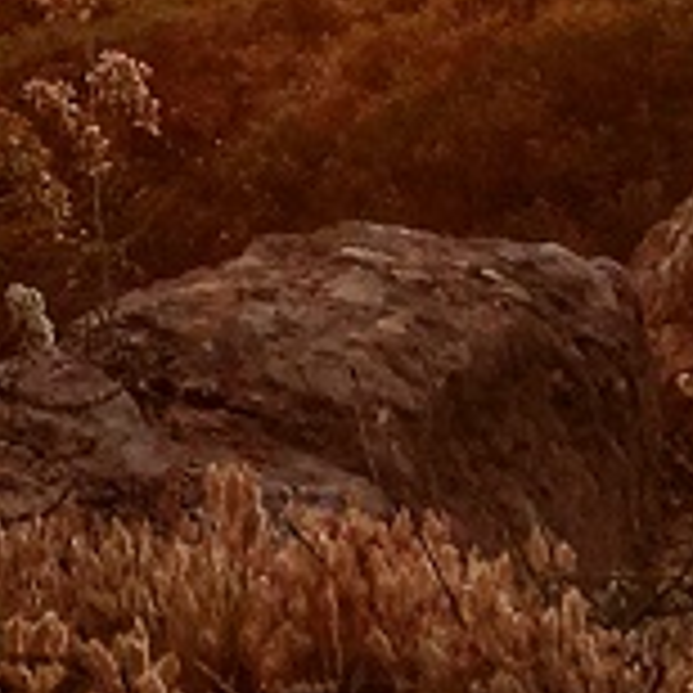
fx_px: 4417
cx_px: -162
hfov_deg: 8.9
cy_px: -792
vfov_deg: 8.4
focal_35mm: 195
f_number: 1.8
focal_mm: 3.99
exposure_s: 1/162
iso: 20
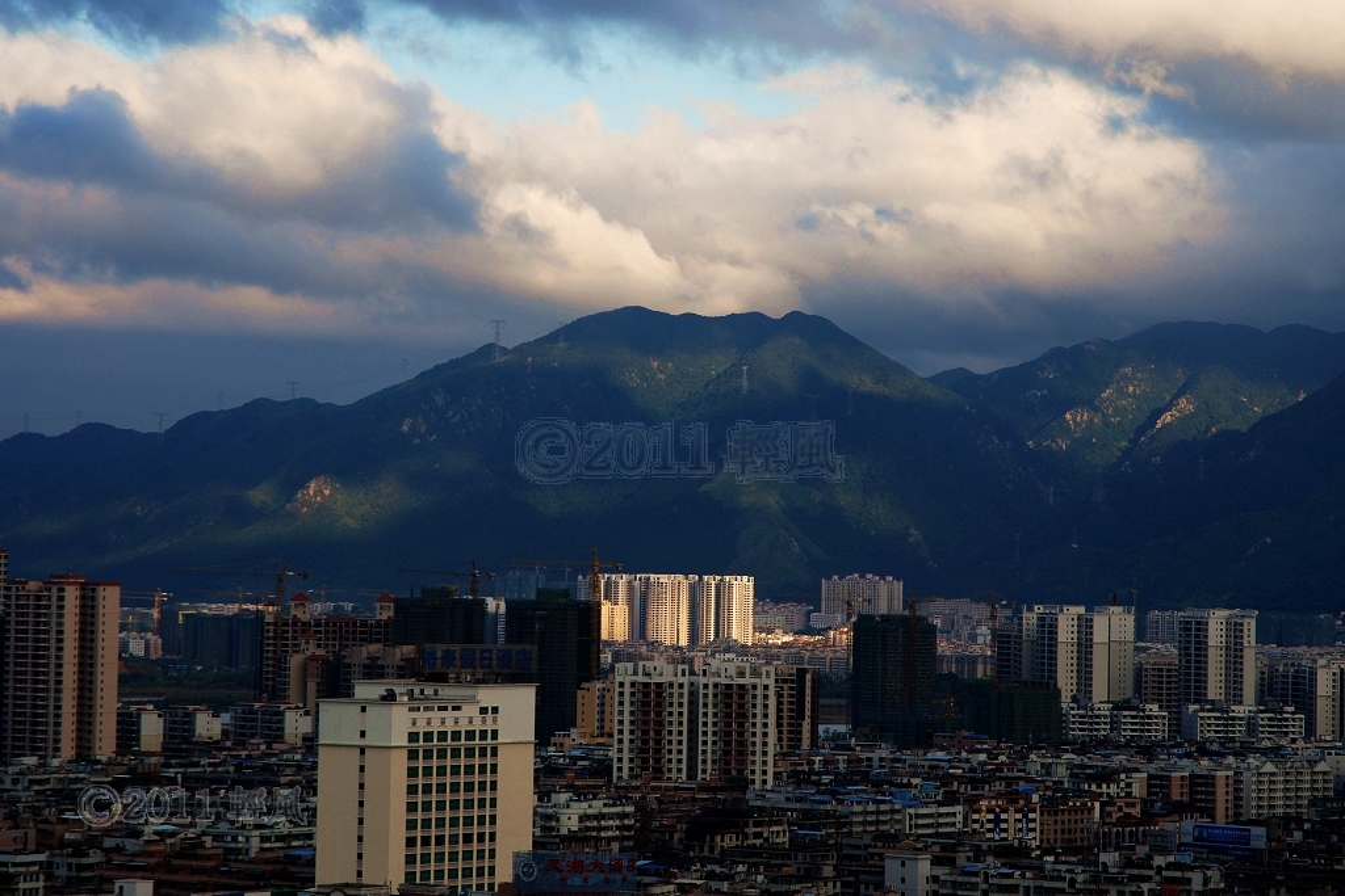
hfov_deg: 19.5
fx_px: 3923
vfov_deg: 13.0
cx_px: 672
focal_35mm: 105
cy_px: 448
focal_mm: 70
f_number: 5.6
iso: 100
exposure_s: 1/200
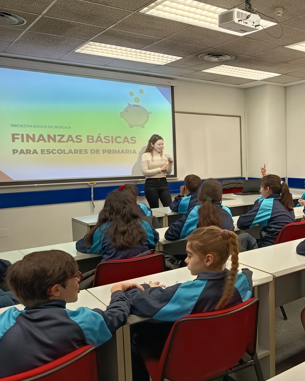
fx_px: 395
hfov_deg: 39.3
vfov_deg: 51.5
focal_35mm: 35
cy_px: 187
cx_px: 274
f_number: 1.7
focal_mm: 5.27
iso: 223
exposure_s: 1/50
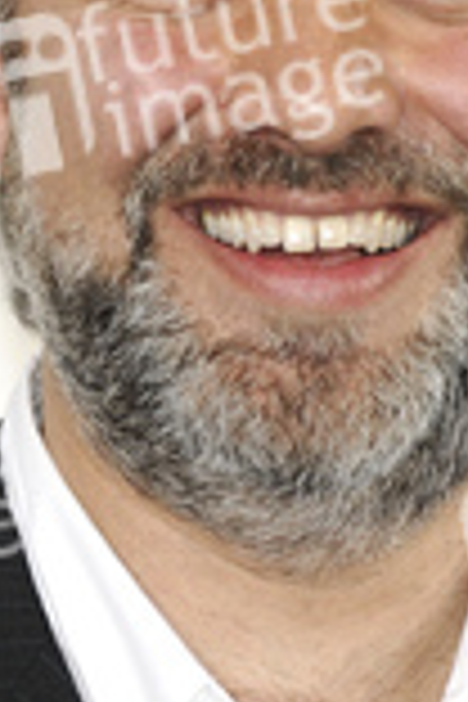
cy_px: 306
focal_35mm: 769
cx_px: 286
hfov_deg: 1.8
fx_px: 14994
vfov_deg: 2.7
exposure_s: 1/250
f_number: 4.5
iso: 320
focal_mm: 200
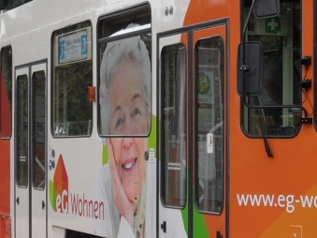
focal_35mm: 121
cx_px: 210
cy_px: 84
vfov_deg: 12.2
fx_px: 1108
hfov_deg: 16.3
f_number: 3.6
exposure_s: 1/350
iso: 80
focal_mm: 6.5
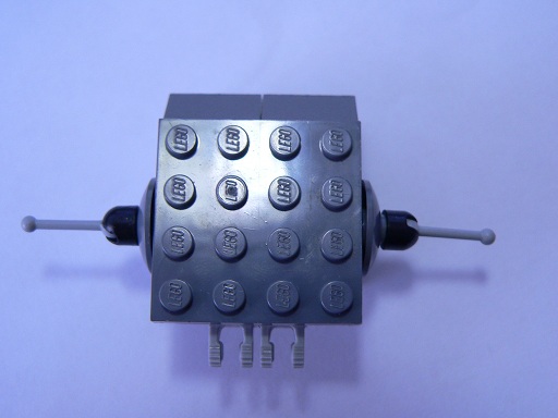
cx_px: 279
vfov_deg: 28.0
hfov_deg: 36.8
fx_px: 838
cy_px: 209
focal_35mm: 52
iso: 150
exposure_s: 1/50
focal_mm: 8.7
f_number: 2.8
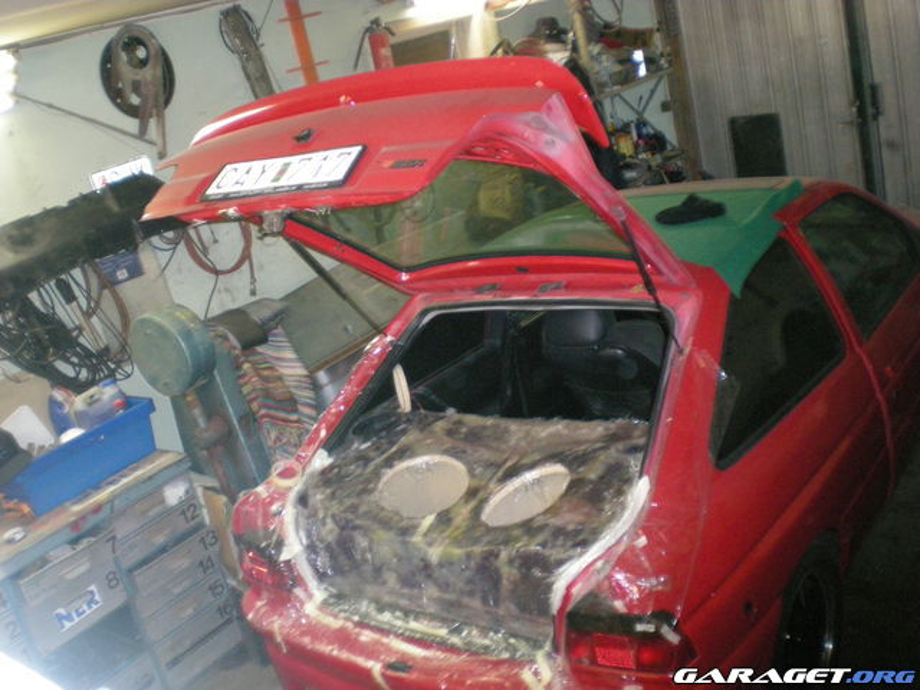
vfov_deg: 37.7
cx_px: 460
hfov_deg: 49.0
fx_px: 1010
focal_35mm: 38
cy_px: 345
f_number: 3.1
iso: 402
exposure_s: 1/60
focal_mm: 6.3
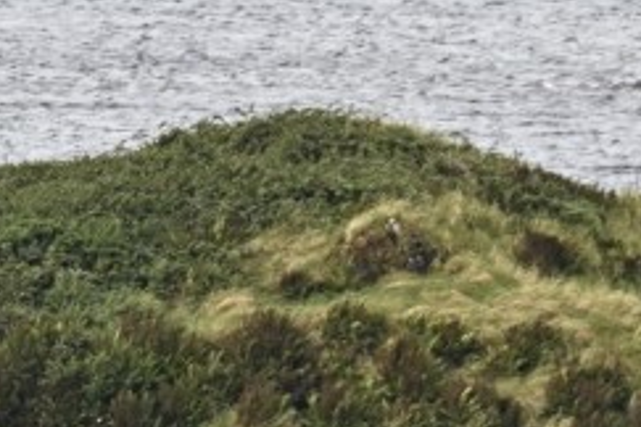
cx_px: -700
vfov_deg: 0.6
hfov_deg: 1.0
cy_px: -42
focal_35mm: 2138
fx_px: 38065
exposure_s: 1/400
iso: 200
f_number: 6
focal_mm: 320
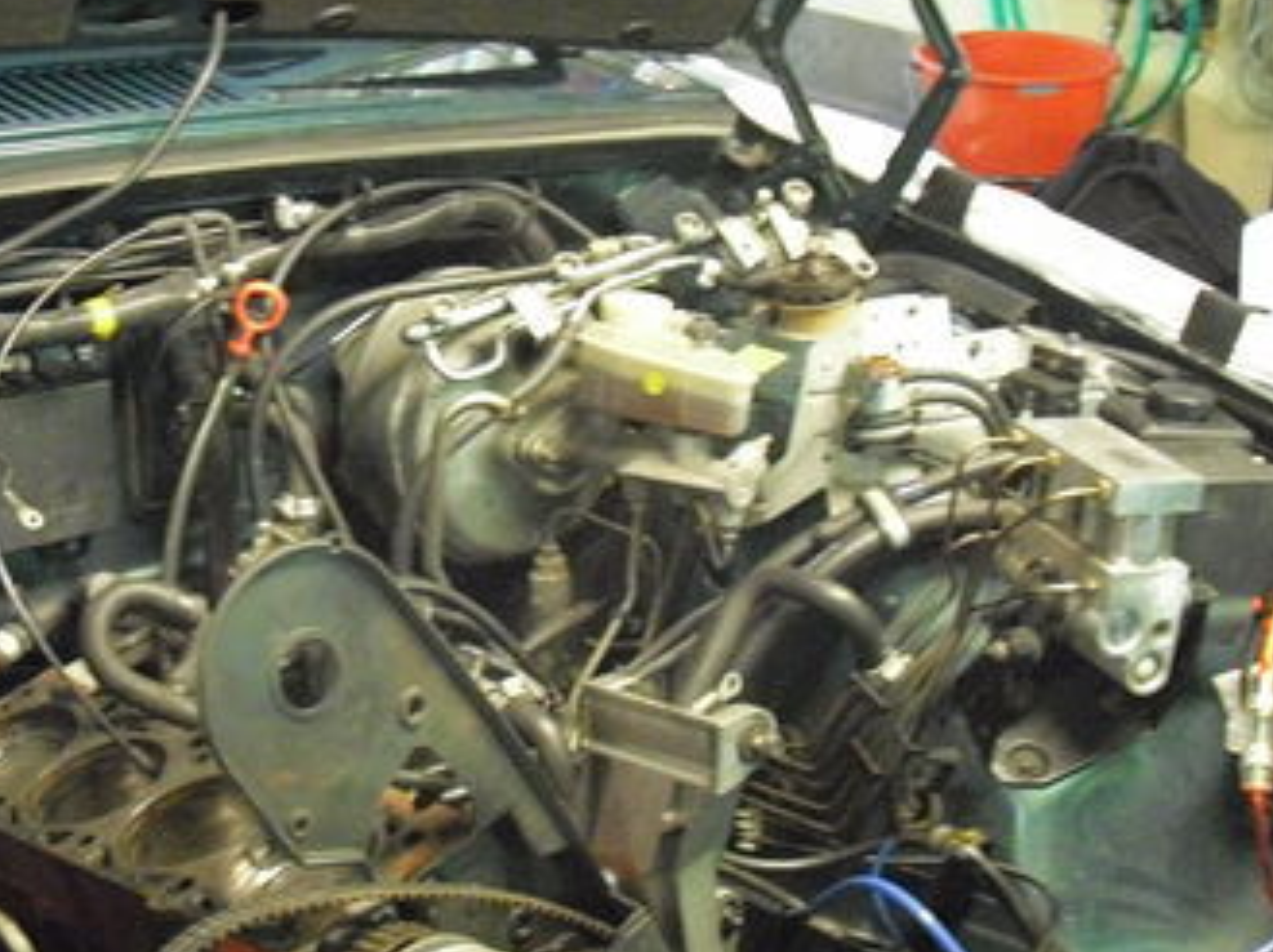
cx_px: 414
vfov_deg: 19.5
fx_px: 2718
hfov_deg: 26.2
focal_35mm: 74
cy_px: 836
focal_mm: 6.2
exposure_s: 1/15
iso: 800
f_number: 2.8
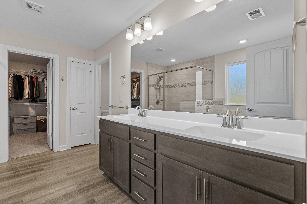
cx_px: 154
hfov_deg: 96.7
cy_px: 102
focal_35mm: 16
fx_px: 136
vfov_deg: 73.7
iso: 640
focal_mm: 16
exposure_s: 1/15
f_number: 8
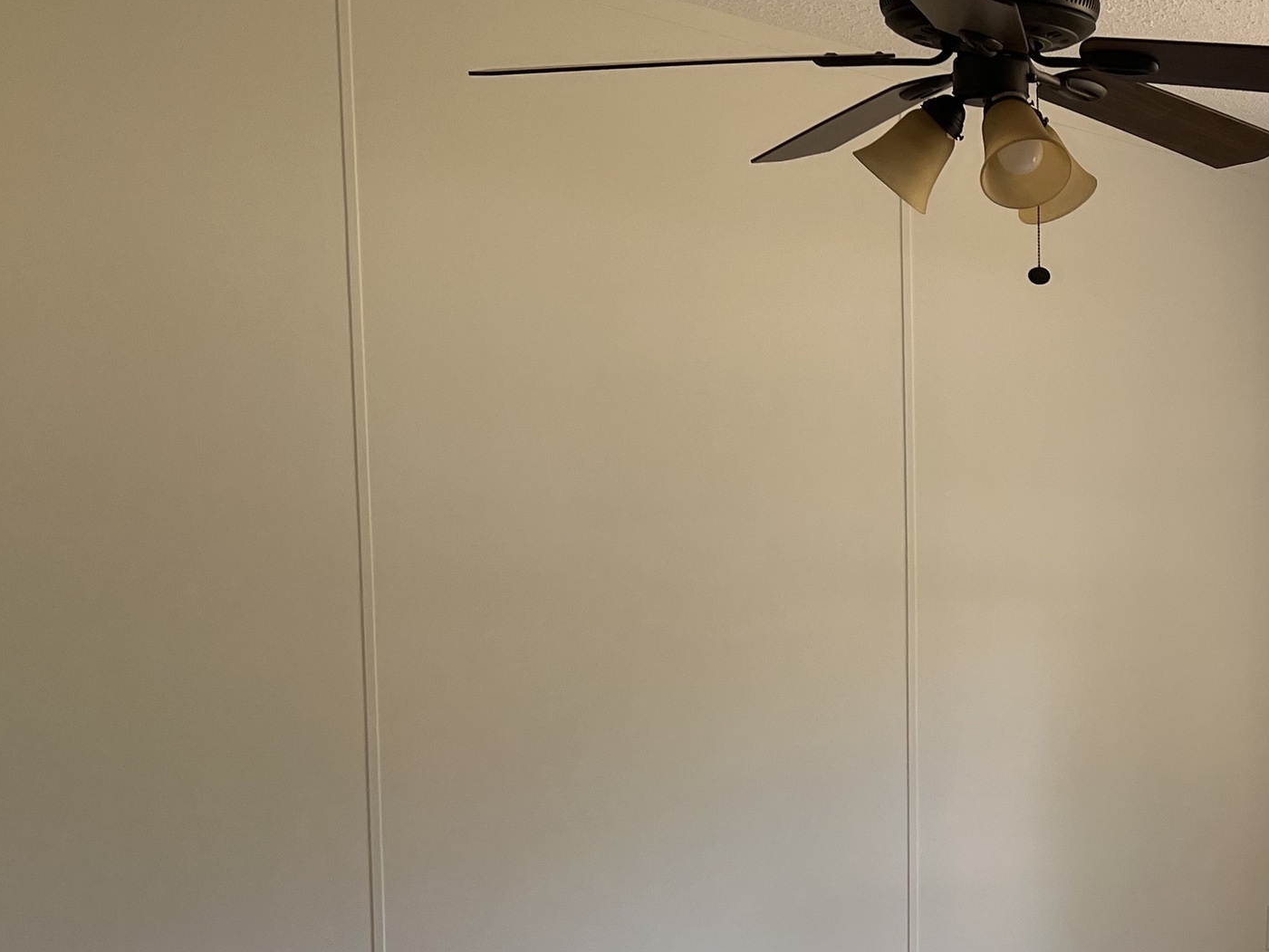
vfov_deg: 25.5
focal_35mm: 57
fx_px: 2090
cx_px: 1226
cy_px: 670
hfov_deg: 31.6
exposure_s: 1/162
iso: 64
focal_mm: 5.7
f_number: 1.5
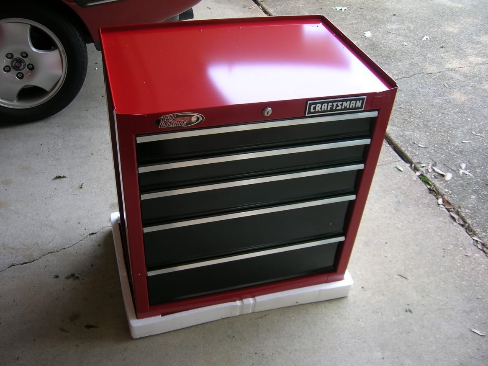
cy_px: 186
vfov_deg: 40.7
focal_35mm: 35
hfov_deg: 52.6
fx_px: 493
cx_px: 240
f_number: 2.9
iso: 50
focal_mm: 5.7
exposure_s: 1/46.7
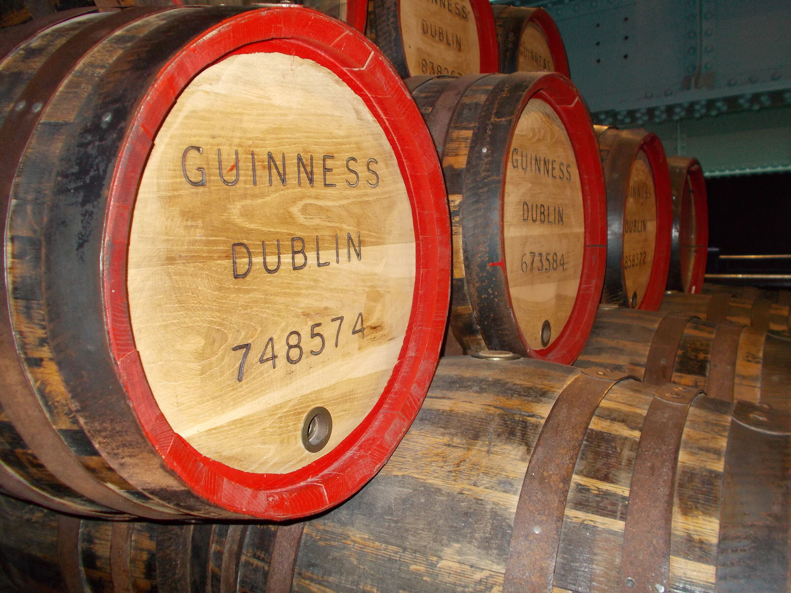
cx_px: 396
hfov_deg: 60.0
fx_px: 686
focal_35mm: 30
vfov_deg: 46.8
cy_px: 296
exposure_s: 1/25
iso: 200
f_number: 3.4
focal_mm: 5.3
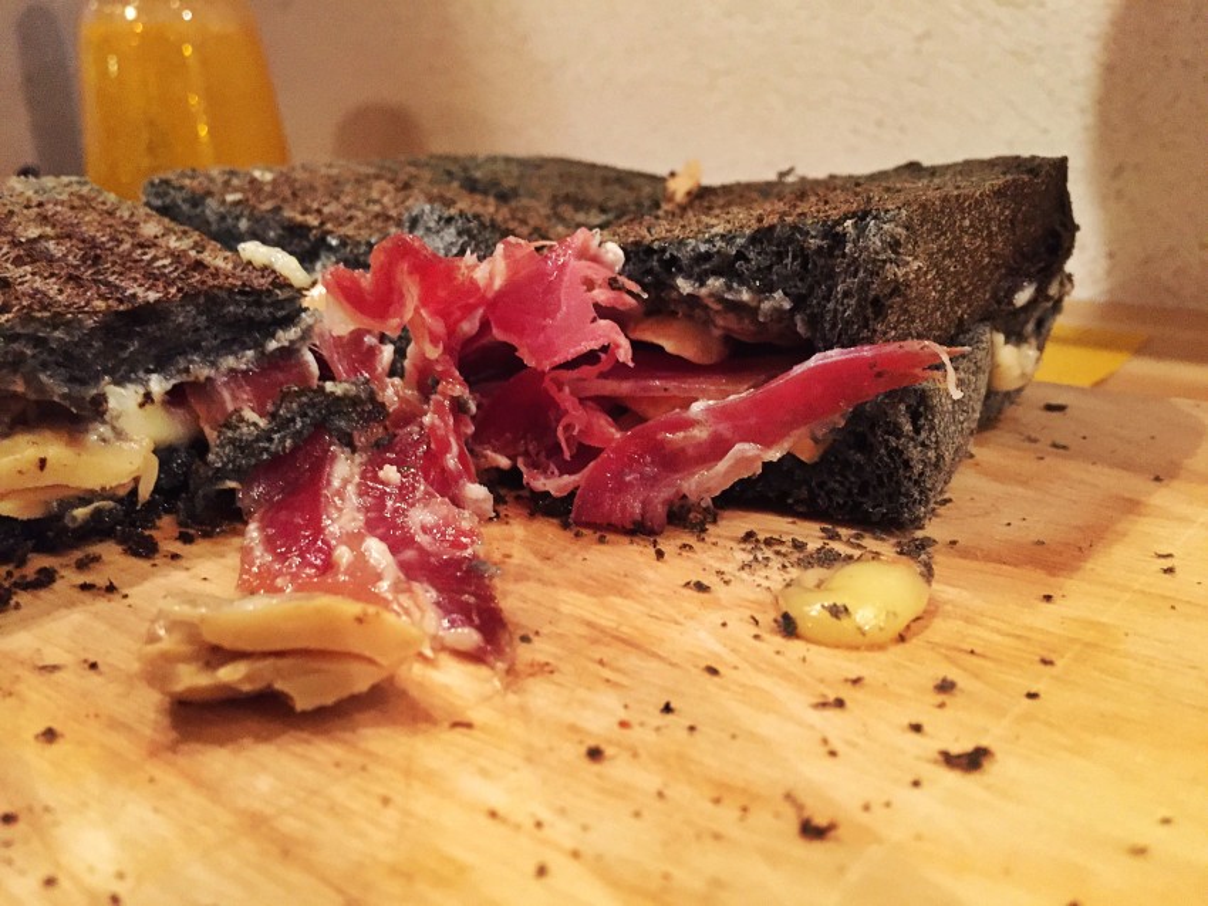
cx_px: 604
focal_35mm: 29
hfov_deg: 61.6
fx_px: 1012
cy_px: 453
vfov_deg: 48.2
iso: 400
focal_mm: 4.15
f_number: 2.2
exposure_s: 1/17
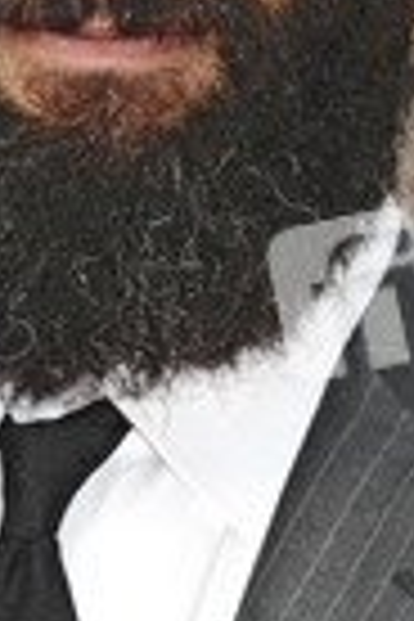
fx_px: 12392
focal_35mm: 718
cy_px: 50
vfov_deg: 2.9
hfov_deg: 1.9
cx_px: 92
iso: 640
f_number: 5.6
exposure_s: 1/200
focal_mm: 165
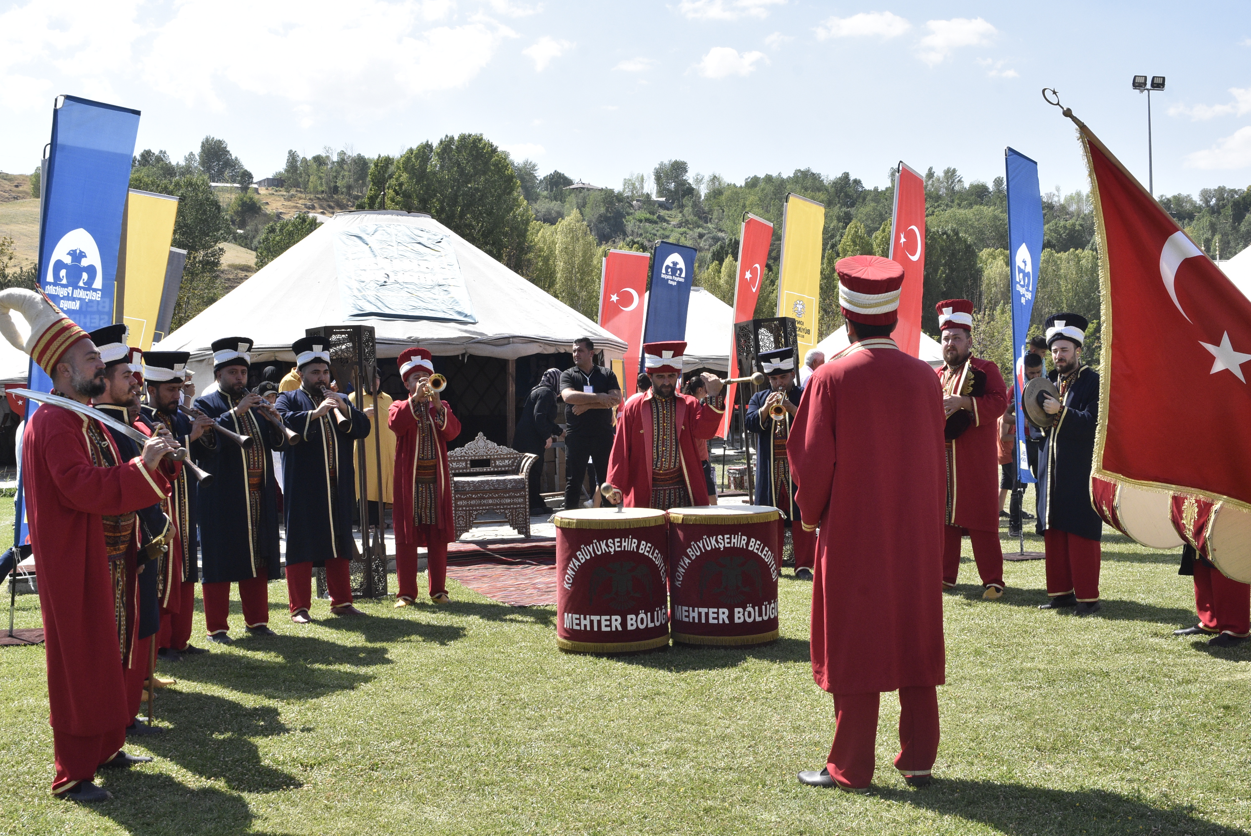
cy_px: 418
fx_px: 1408
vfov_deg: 33.1
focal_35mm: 40
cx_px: 626
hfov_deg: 47.9
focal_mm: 27
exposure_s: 1/800
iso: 1000
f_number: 14
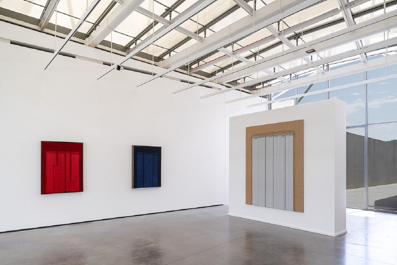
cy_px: 132
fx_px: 265
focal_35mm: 24
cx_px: 198
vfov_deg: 53.2
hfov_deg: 73.7
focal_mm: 24
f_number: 11
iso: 100
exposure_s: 1/40
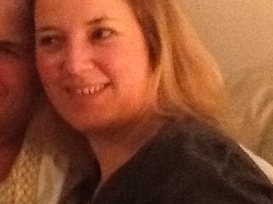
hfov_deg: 20.0
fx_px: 749
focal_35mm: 95
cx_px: -1
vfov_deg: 15.5
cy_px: 80
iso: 640
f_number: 2.4
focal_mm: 2.03
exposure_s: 1/15
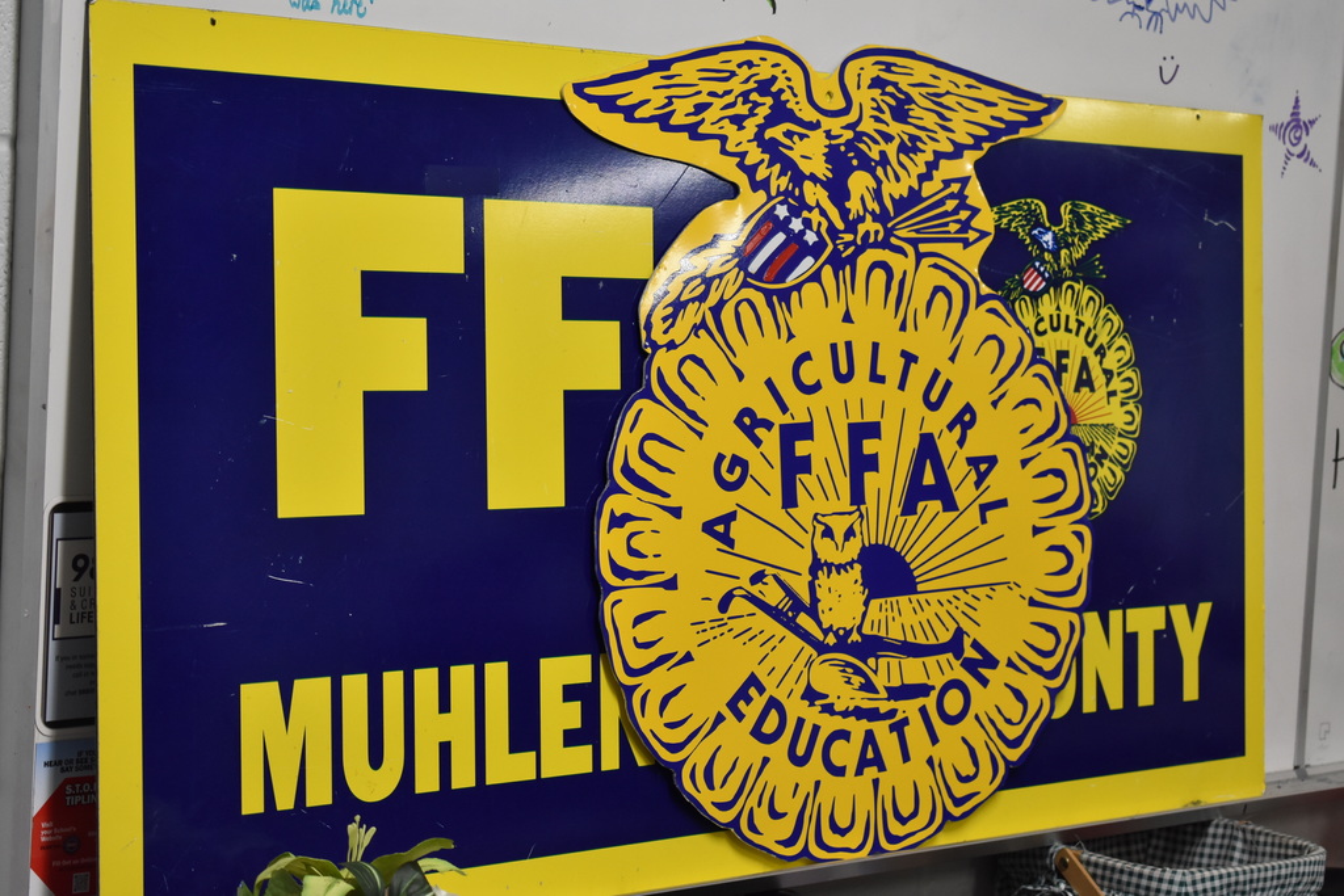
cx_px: 672
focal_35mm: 82
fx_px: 3080
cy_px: 448
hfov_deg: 24.6
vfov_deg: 16.6
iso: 1100
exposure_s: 1/60
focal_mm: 55
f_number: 5.6
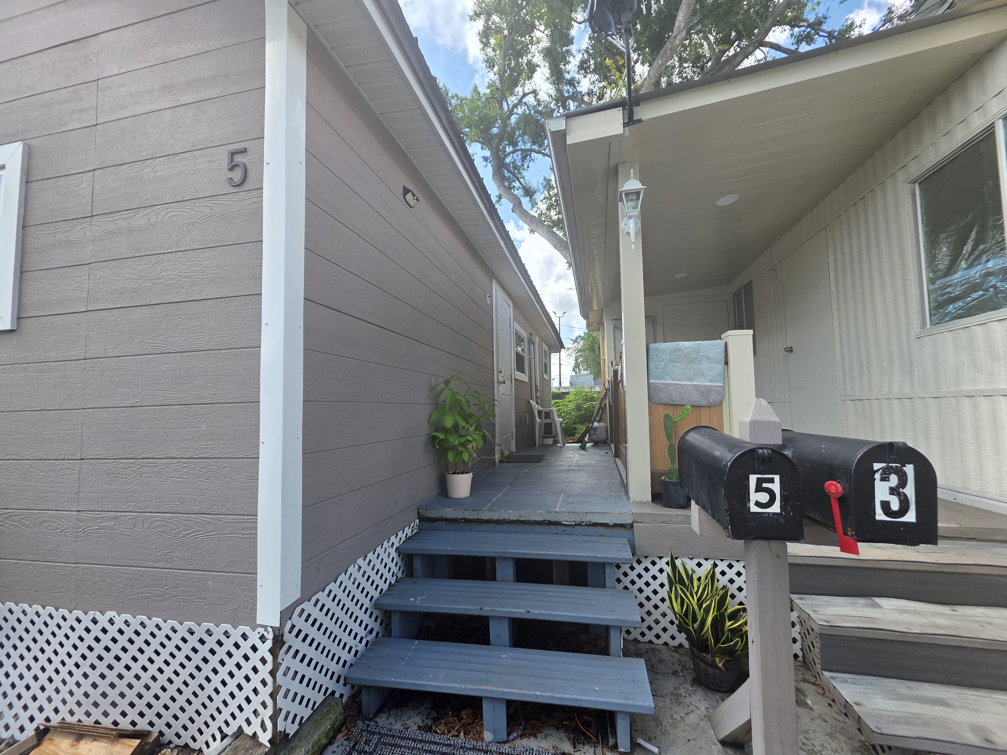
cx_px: 504
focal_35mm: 13
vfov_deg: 89.9
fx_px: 378
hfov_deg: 106.2
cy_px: 378
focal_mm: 2.2
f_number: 1.9
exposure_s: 1/666
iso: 40
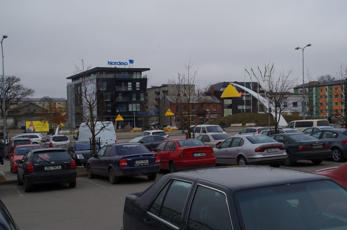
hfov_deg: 40.4
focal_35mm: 49
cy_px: 115
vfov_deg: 27.4
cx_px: 174
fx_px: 471
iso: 125
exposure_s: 1/160
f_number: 11
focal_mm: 33
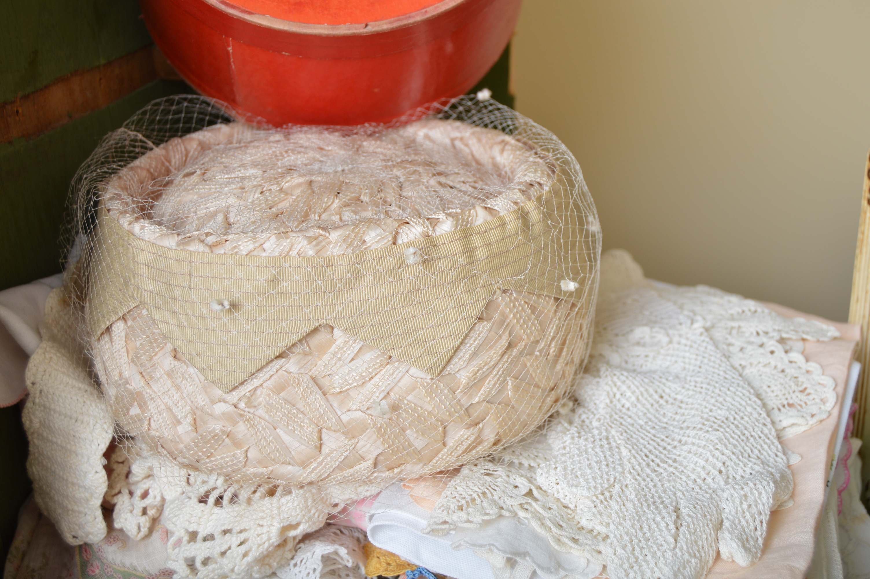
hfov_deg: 41.1
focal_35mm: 48
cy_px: 290
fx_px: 1159
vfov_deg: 28.0
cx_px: 435
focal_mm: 32
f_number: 4.5
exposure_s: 1/200
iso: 200
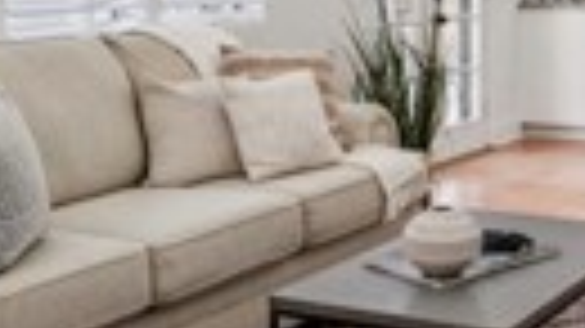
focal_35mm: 72
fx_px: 1116
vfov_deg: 16.0
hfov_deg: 28.2
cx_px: 526
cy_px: -72
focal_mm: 14
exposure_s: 1/25
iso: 400
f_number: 8
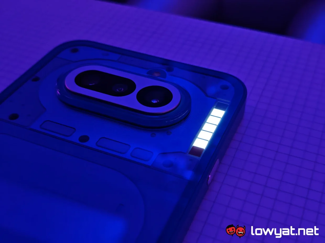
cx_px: 162
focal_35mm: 46
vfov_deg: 31.5
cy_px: 122
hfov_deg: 41.2
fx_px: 432
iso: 64
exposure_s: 1/100
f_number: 1.6
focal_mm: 5.4
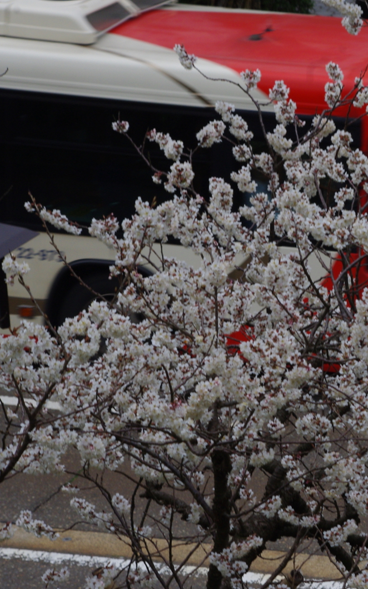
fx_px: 3629
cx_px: 421
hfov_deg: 5.8
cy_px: 295
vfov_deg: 9.3
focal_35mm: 226
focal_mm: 97.5
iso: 400
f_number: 11
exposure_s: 1/250
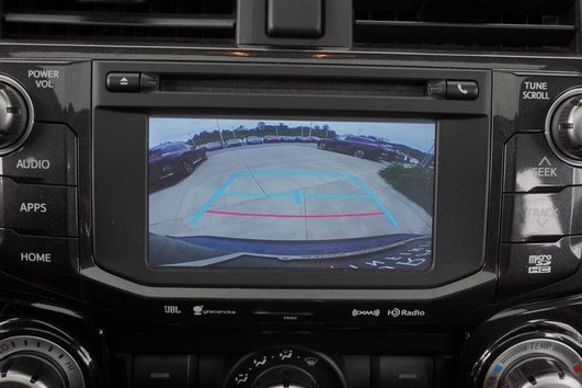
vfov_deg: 32.1
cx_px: 301
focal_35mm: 42
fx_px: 673
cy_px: 218
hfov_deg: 46.8
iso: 160
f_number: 13
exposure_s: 1/15
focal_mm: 23
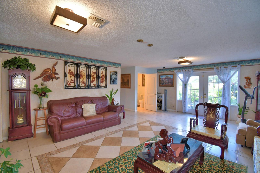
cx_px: 130
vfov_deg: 77.3
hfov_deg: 100.4
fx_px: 108
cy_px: 86
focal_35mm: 15
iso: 250
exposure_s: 1/30
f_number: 4.5
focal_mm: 10
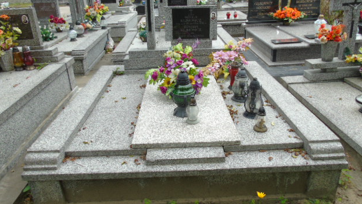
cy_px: 93
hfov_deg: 67.9
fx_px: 269
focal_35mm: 28
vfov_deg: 41.4
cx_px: 184
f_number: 3.4
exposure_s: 1/125
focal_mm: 4.4
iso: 80
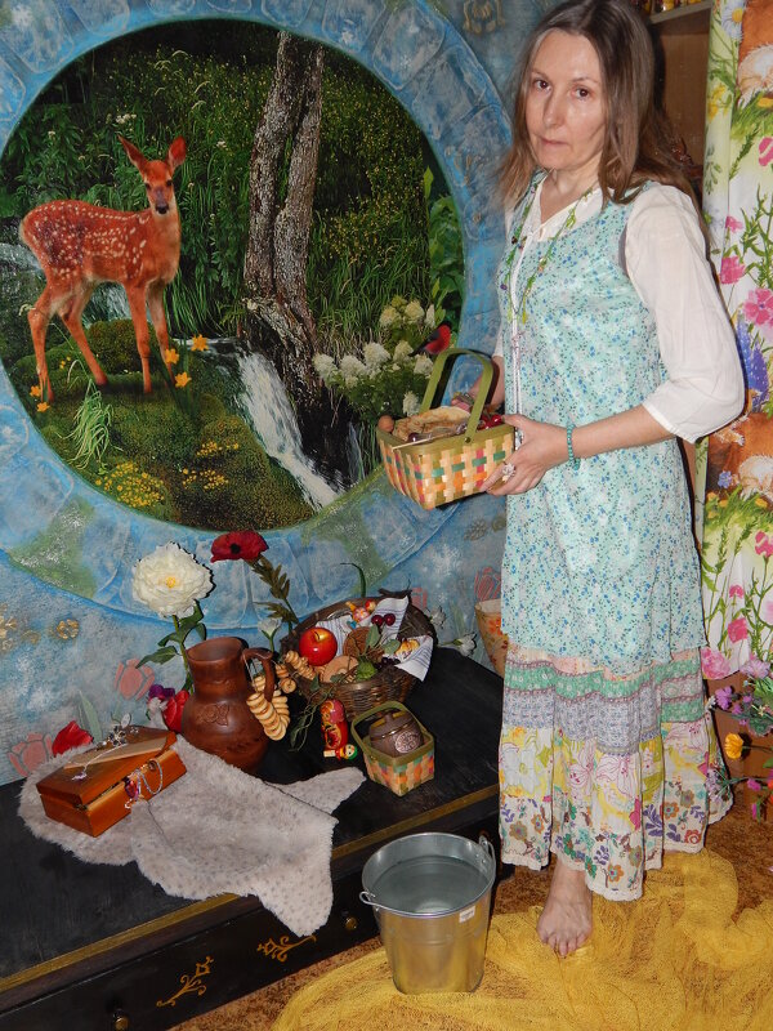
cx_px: 386
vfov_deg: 52.6
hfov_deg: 40.7
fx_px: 1042
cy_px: 516
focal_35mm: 35
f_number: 3.3
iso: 200
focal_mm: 6.1
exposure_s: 1/30
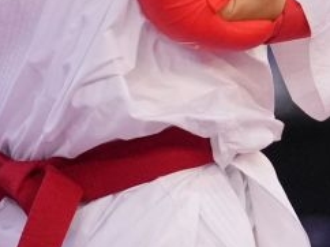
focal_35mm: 2147
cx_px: 221
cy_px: 198
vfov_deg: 0.7
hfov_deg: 0.9
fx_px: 20447
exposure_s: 1/1000
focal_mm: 200
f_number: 2.8
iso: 2000
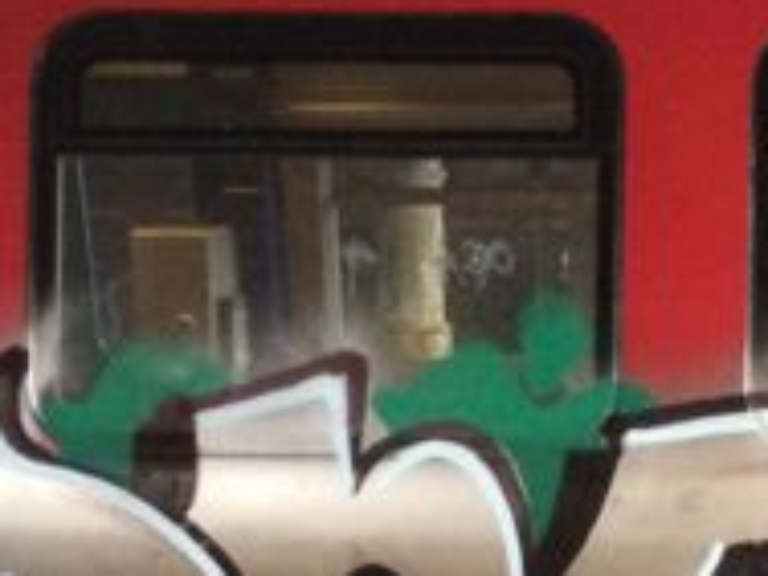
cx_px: 592
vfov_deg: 18.1
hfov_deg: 24.1
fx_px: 1775
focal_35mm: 80
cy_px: 549
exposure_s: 1/15
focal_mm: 4.12
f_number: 2.2
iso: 400
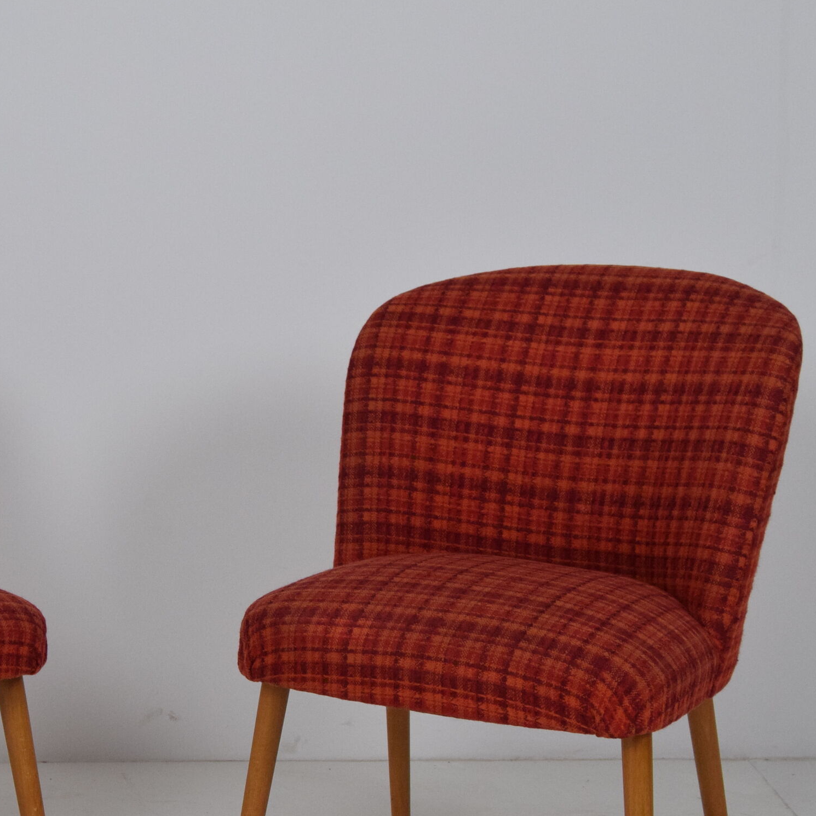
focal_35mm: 82
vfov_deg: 21.1
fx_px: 2187
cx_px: 157
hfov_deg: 20.9
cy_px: 536
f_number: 7.1
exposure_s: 1/200
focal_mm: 32
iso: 1600
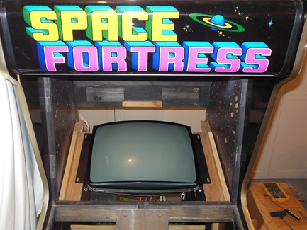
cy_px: 118
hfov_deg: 59.9
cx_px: 151
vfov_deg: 46.8
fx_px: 266
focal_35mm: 30
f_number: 3.3
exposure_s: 1/25
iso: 200
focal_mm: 5.2
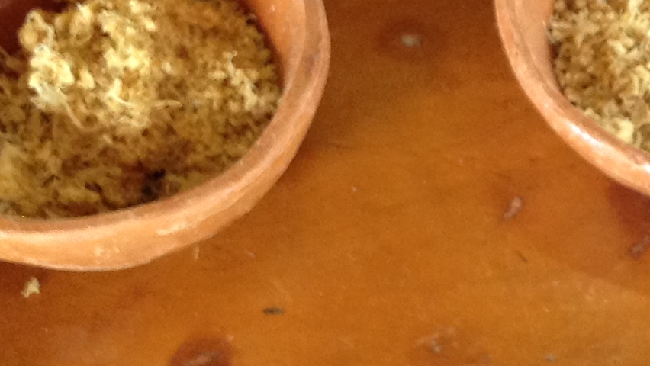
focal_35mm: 146
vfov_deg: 8.3
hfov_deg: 14.4
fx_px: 2517
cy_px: 411
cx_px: 715
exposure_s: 1/20
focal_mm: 4.28
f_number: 2.4
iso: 100
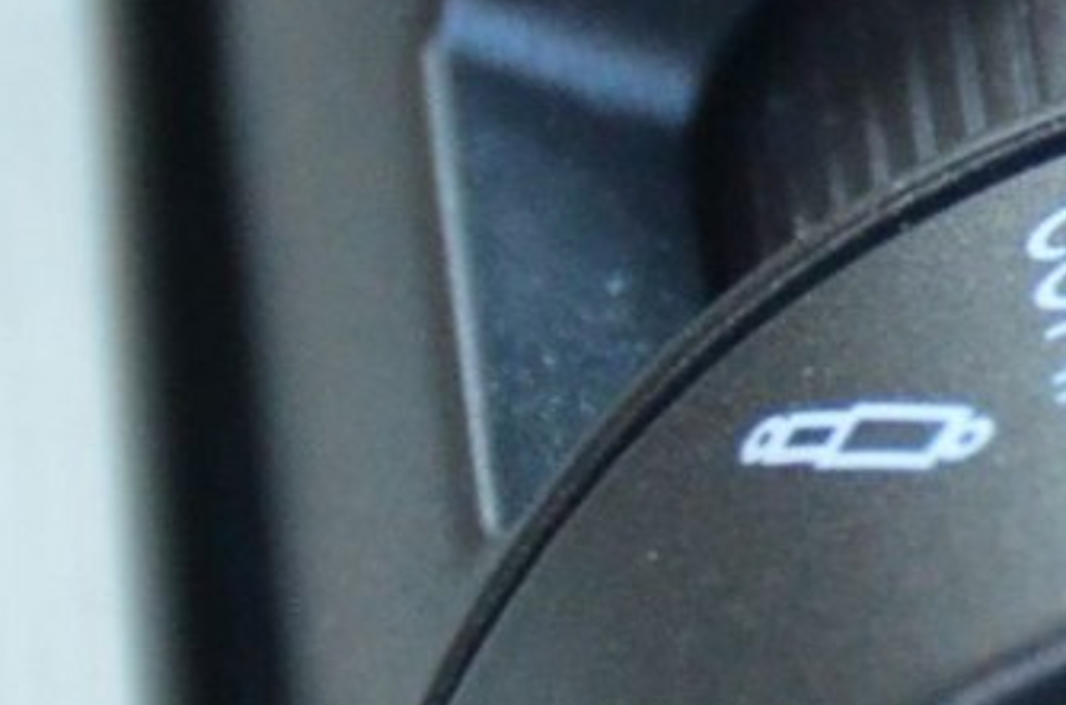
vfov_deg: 1.7
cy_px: -80
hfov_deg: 2.6
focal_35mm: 787
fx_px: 23249
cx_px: 1609
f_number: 5
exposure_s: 1/60
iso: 1600
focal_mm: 70
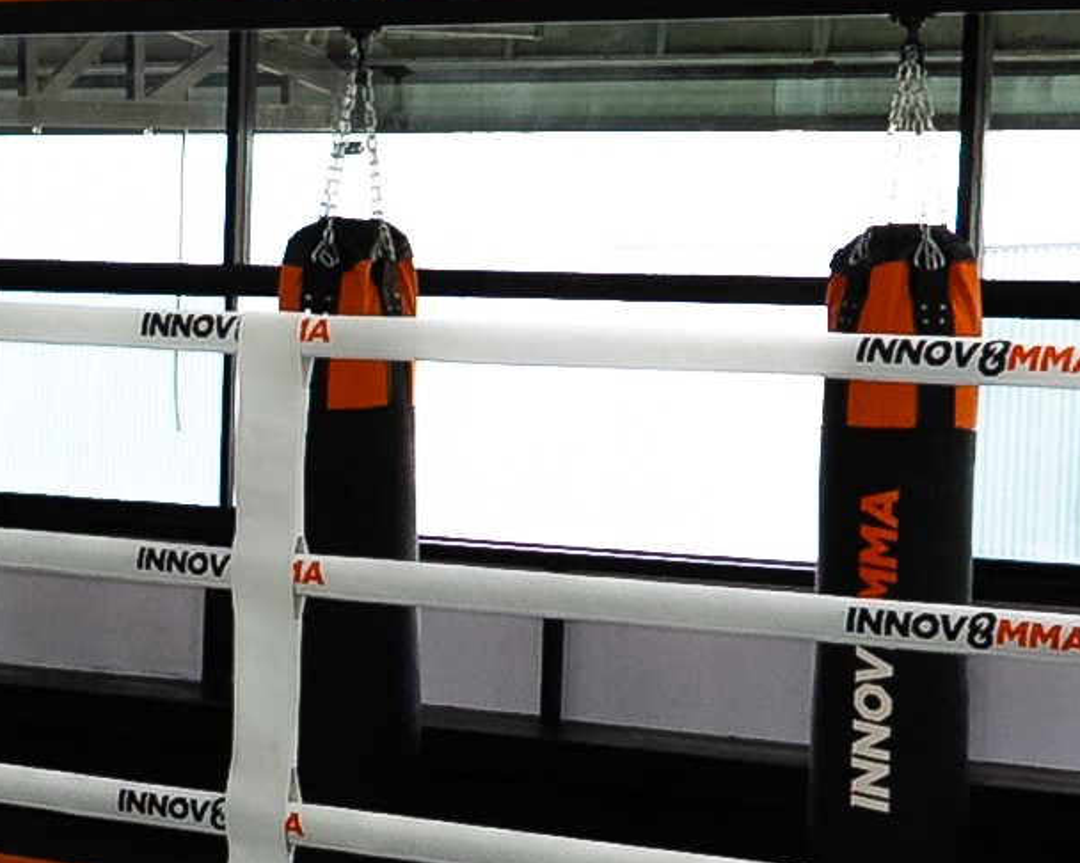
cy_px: 556
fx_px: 4186
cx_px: -821
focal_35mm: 131
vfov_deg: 11.8
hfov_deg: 13.3
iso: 1600
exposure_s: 1/100
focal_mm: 20
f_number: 6.3
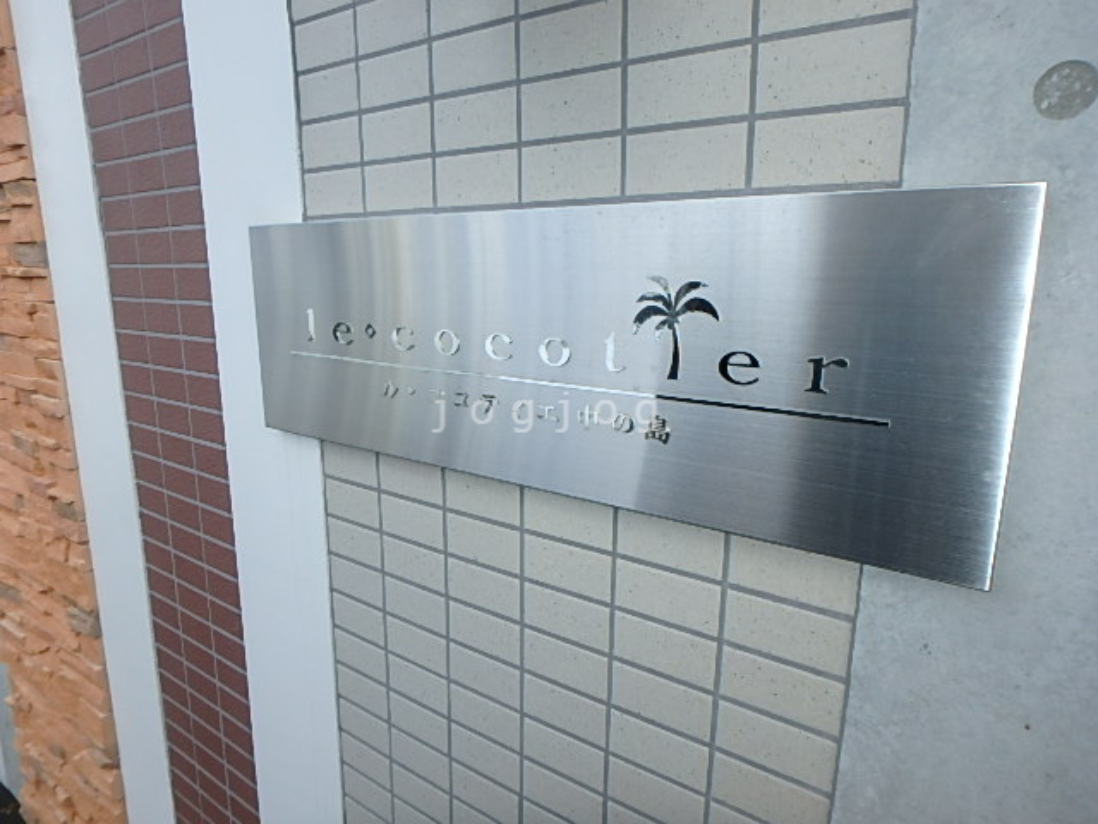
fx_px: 666
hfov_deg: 79.0
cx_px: 549
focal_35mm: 21
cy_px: 412
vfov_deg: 63.4
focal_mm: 3.7
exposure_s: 1/320
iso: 125
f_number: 3.5
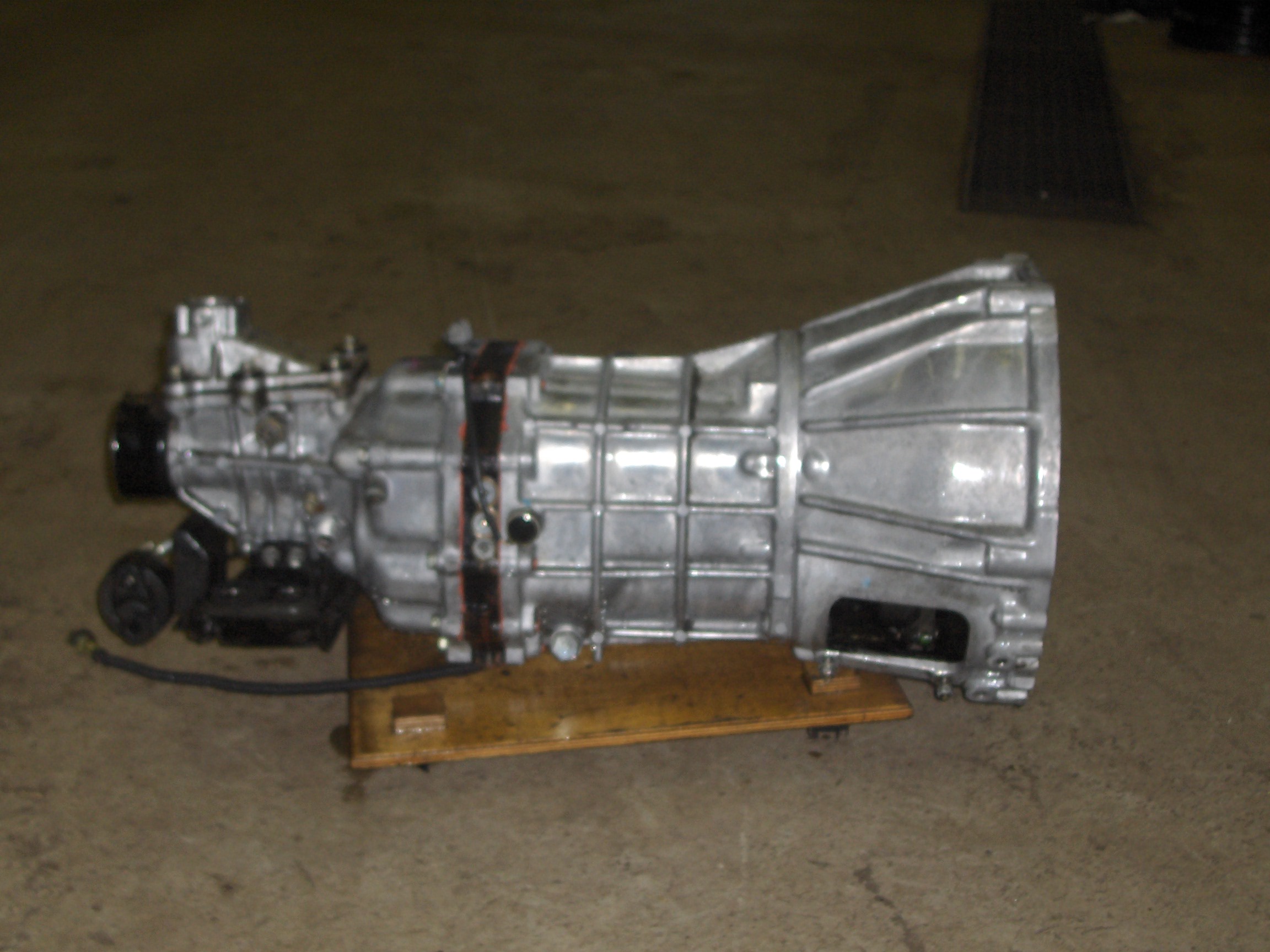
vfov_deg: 23.7
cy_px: 476
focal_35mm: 62
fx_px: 2275
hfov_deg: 31.2
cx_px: 635
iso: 100
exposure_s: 1/90
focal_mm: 10.19
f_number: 3.5
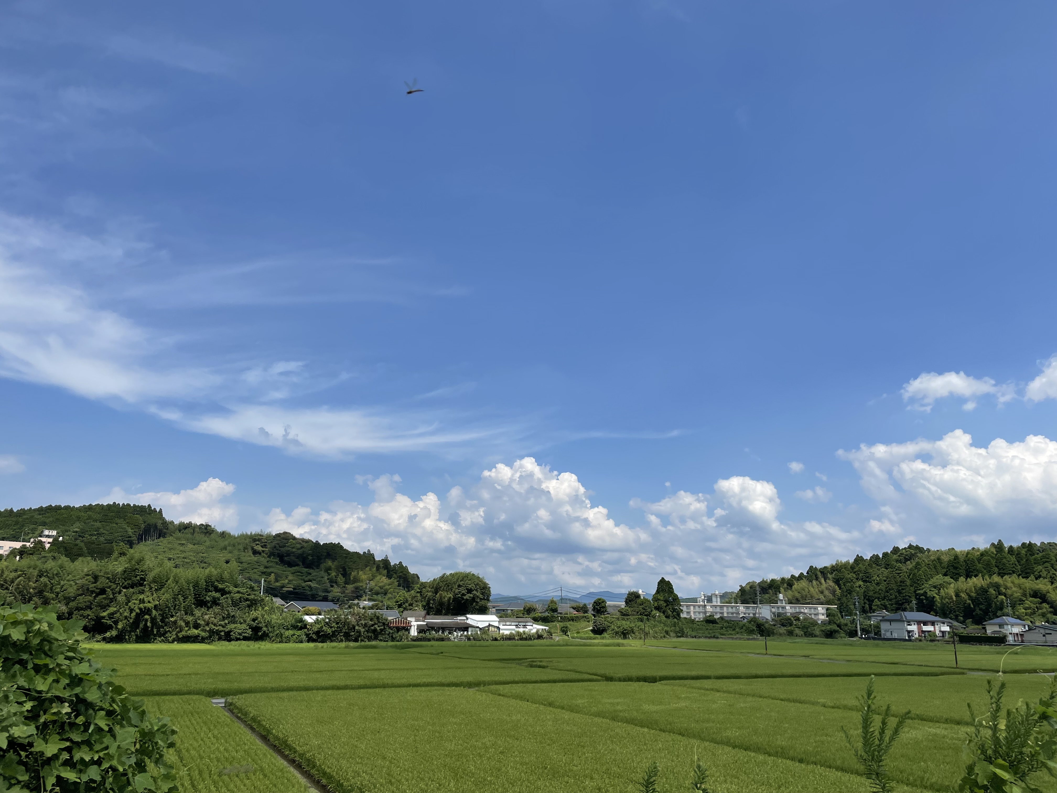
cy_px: 396
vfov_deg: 53.1
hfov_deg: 67.3
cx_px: 528
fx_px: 794
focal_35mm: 26
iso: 32
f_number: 1.6
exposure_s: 1/4831
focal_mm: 4.2
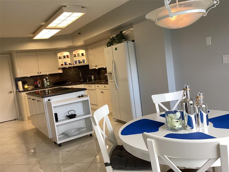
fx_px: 205
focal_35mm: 31
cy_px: 86
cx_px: 114
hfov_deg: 58.4
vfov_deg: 45.4
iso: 160
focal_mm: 3.3
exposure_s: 1/60
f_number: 2.4
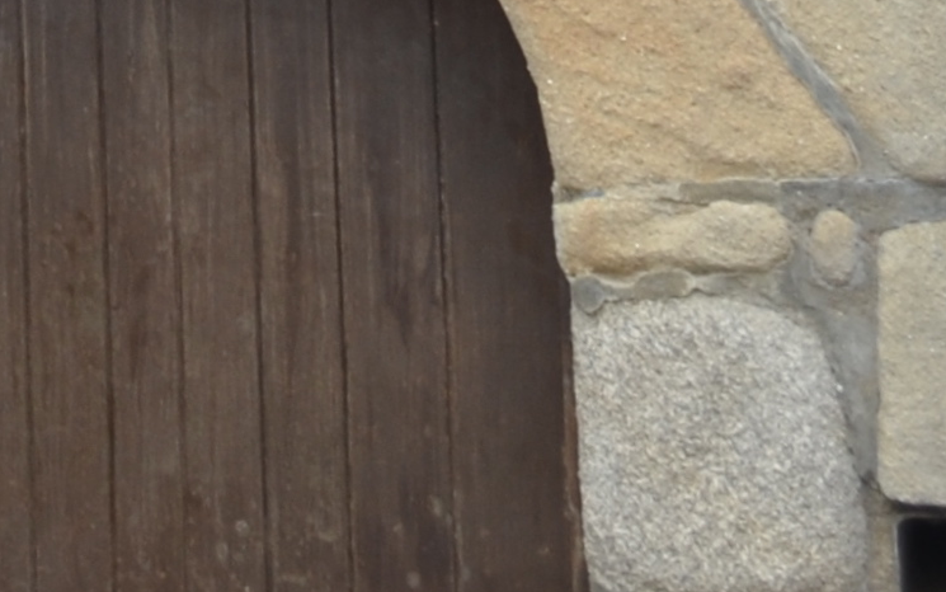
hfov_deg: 10.9
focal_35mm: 175
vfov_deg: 6.5
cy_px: -1470
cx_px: -955
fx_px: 4513
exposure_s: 1/125
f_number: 5.6
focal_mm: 18
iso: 200
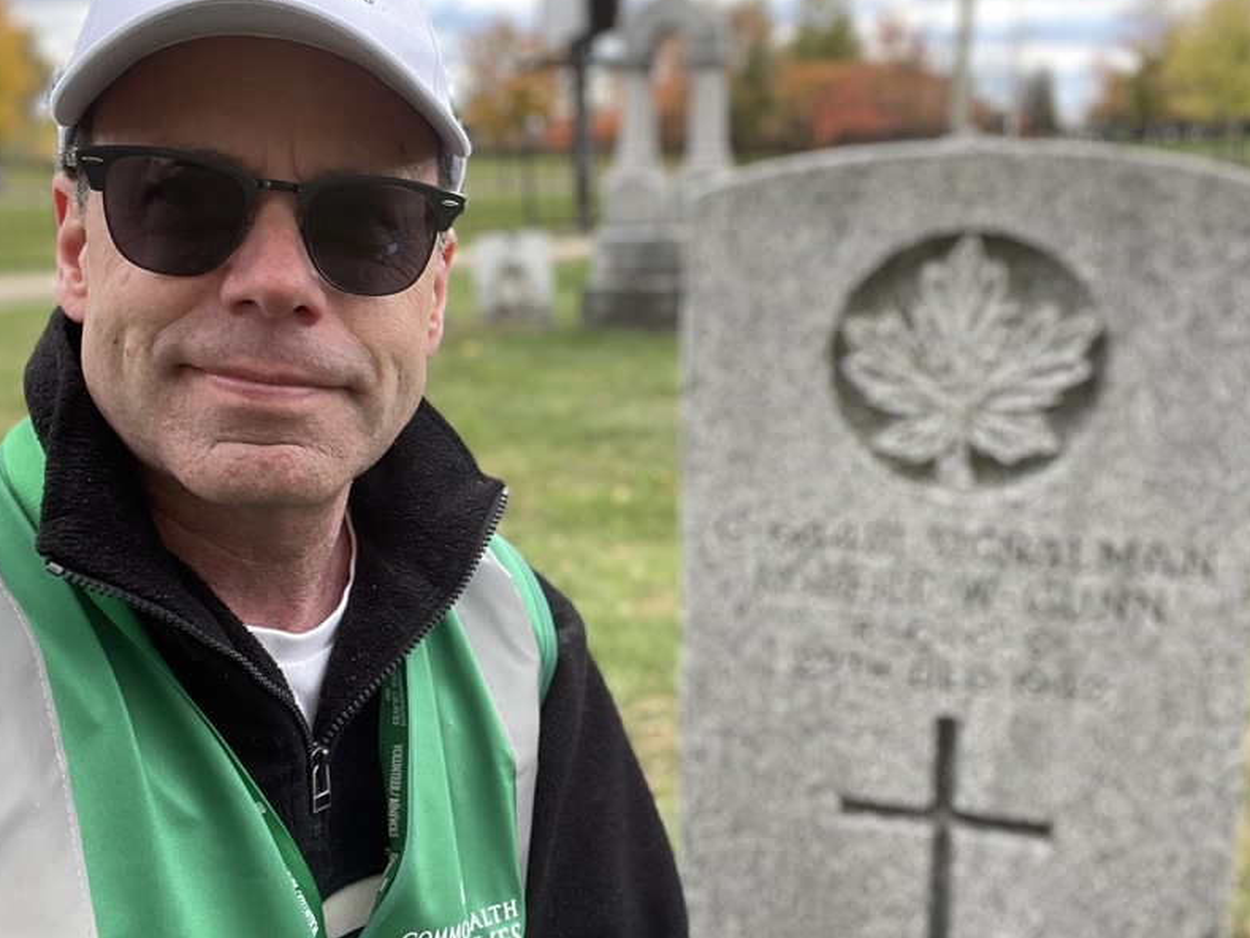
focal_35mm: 38
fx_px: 1372
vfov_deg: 37.7
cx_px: 578
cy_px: 444
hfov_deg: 48.9
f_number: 2.2
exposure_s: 1/121
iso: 25
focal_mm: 2.71
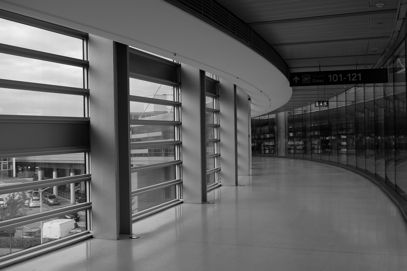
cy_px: 136
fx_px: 463
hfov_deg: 47.4
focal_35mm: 41
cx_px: 204
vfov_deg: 32.6
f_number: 5
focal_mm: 27
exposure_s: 1/60
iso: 200
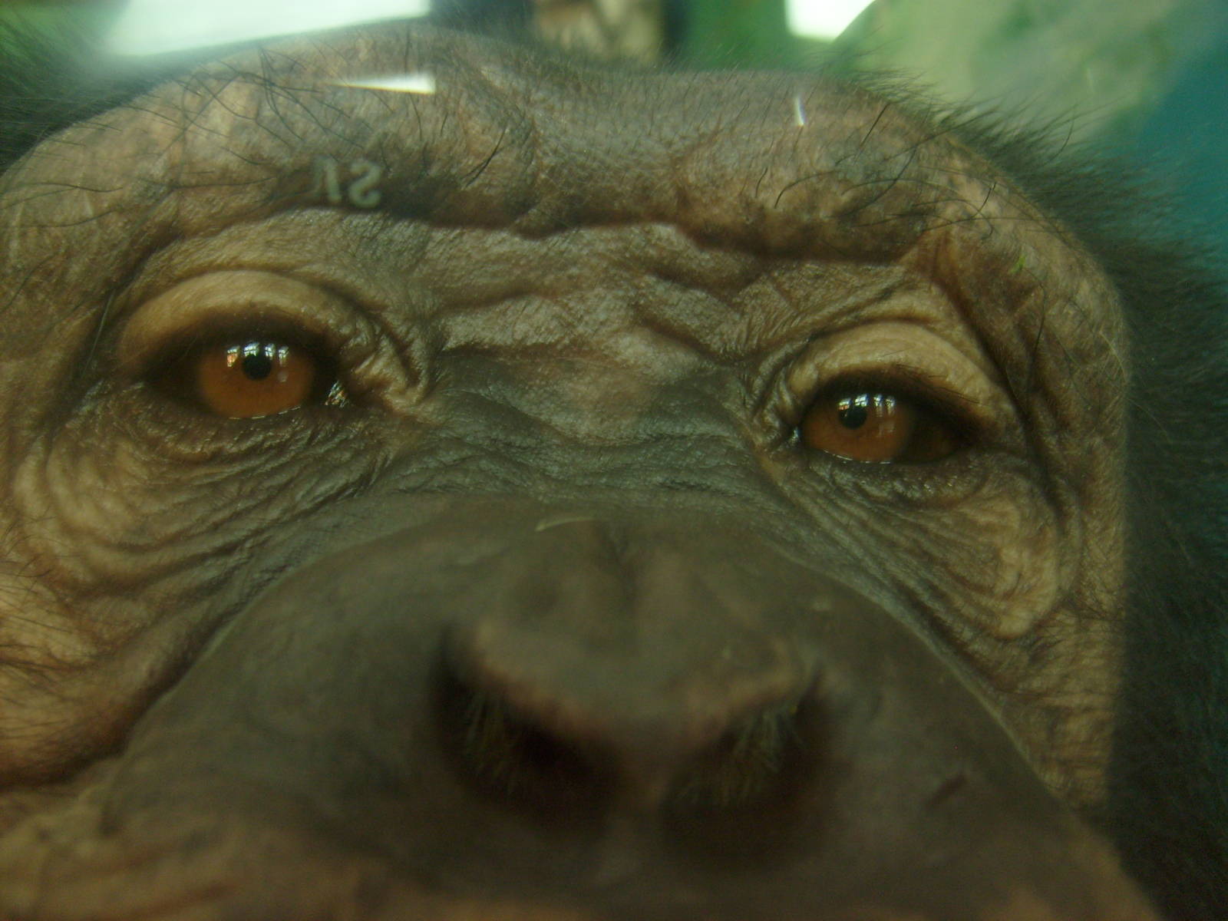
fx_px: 1242
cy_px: 460
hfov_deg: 52.6
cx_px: 614
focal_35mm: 35
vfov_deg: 40.7
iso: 80
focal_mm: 5.8
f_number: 2.8
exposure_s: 1/10
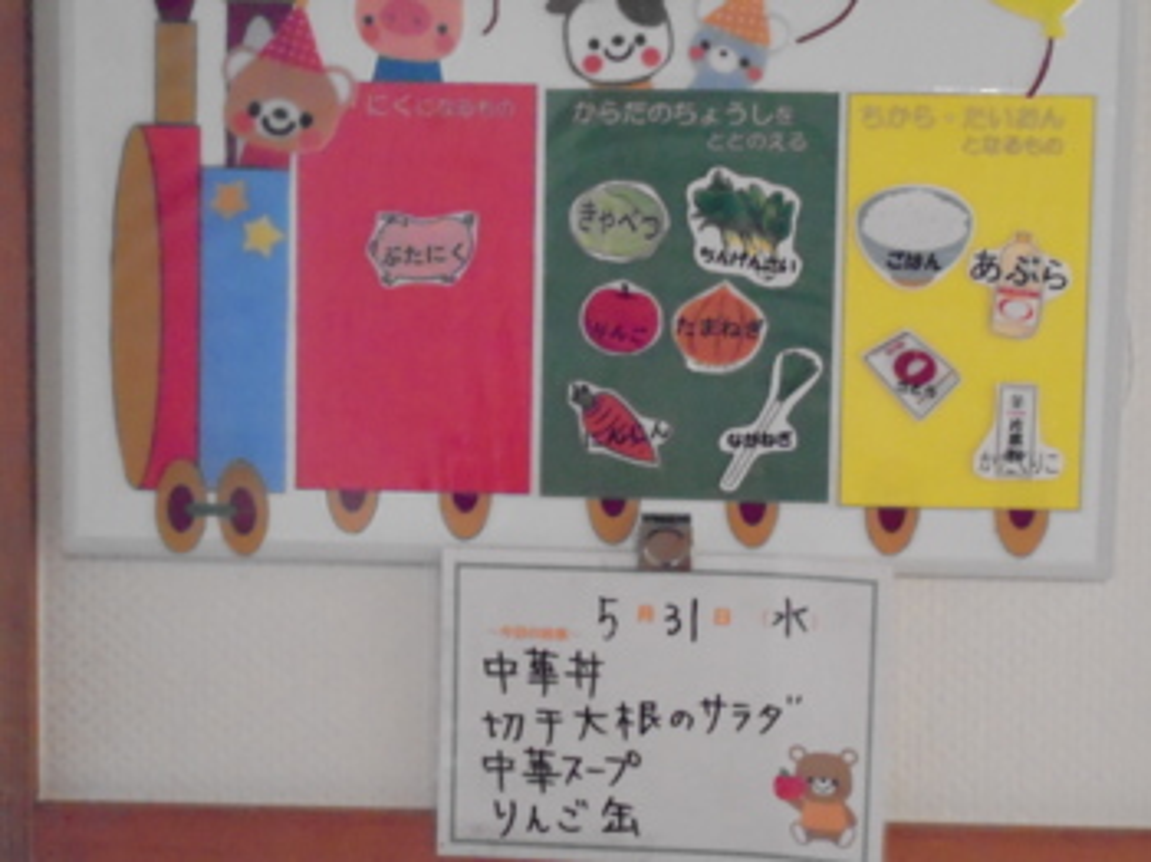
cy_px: 431
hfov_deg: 34.4
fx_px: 1861
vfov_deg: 26.1
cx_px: 576
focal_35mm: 56
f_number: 5.2
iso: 1600
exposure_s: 1/50
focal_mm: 10.1
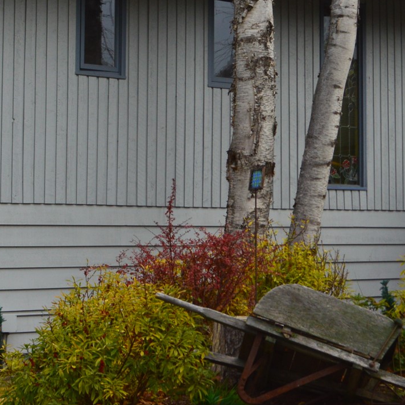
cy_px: 89
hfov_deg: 15.7
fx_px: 1443
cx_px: 387
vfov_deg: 15.9
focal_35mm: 109
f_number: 9
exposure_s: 1/125
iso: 400
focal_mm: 28
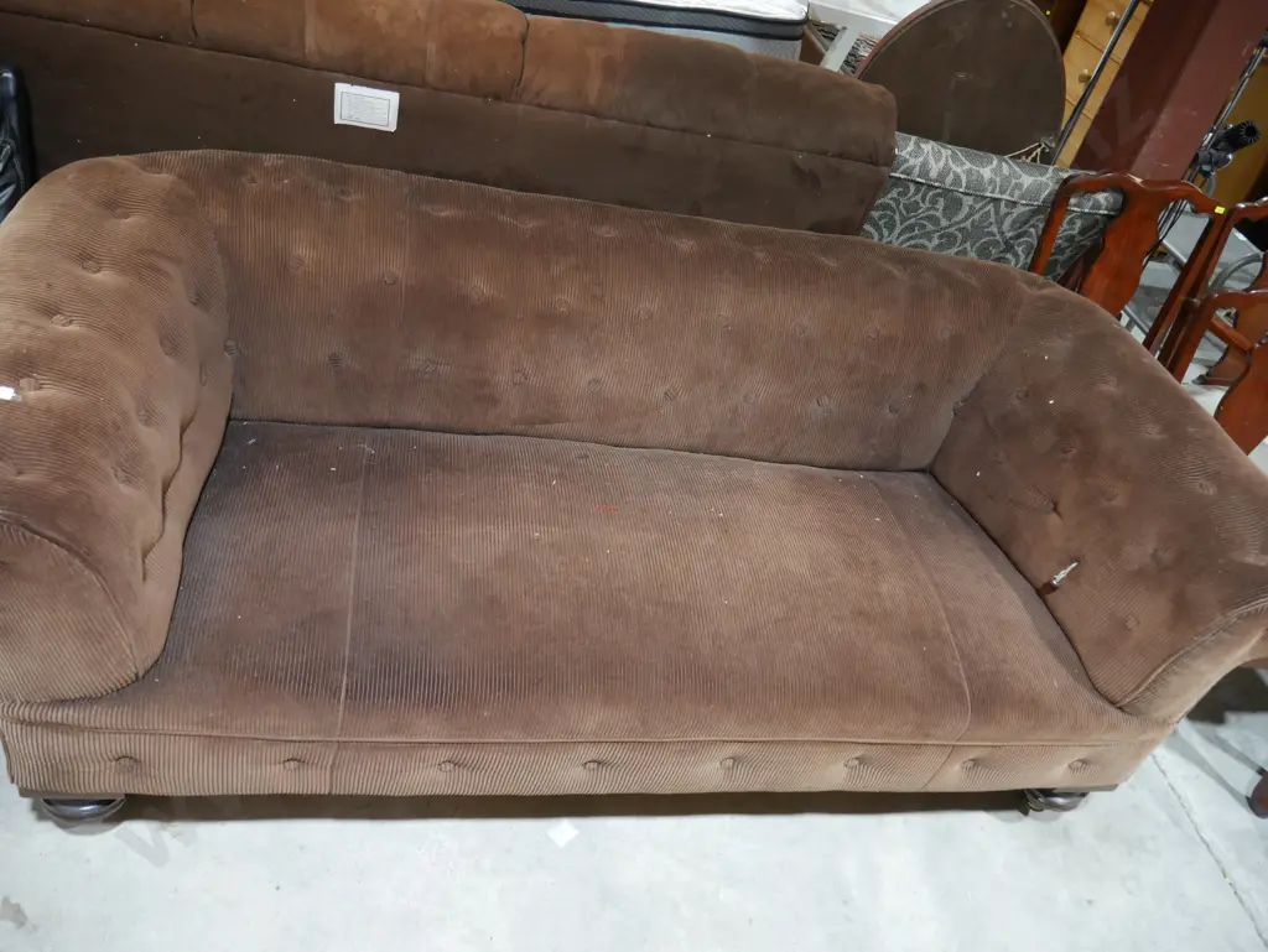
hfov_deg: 63.4
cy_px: 476
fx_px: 1026
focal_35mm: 28
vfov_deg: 49.8
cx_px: 634
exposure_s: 1/60
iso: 500
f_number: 3.5
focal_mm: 14
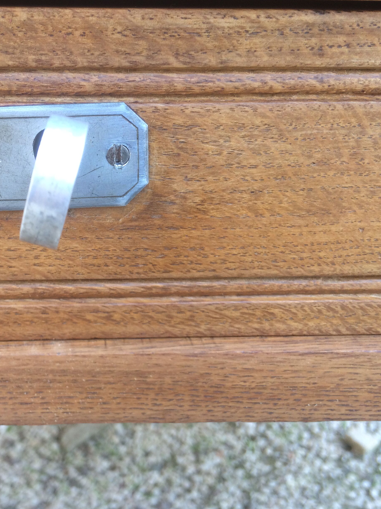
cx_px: 109
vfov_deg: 47.9
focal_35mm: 39
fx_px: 572
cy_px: 254
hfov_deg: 36.2
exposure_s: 1/50
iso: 40
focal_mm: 4.15
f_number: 2.2
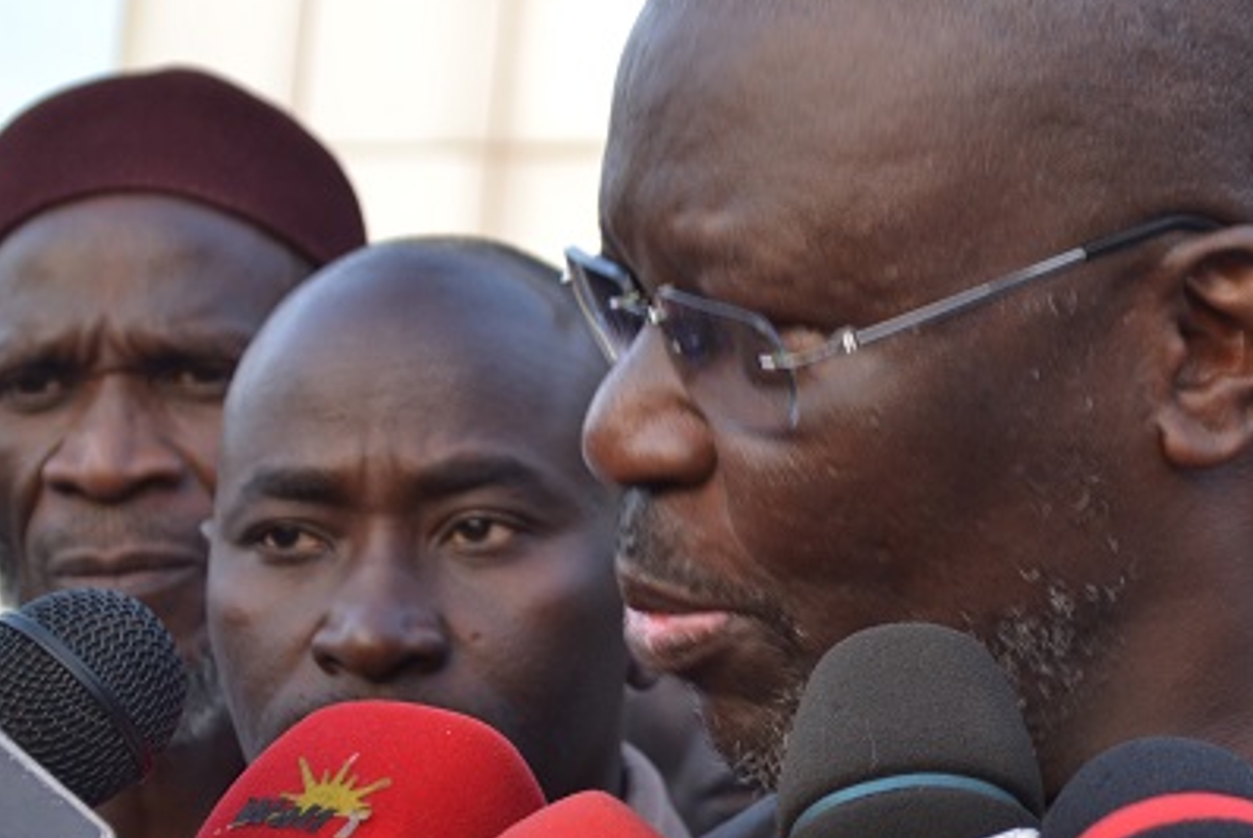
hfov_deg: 17.1
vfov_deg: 11.5
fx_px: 4145
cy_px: 313
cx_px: 929
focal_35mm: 119
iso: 400
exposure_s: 1/60
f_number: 5.6
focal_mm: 52
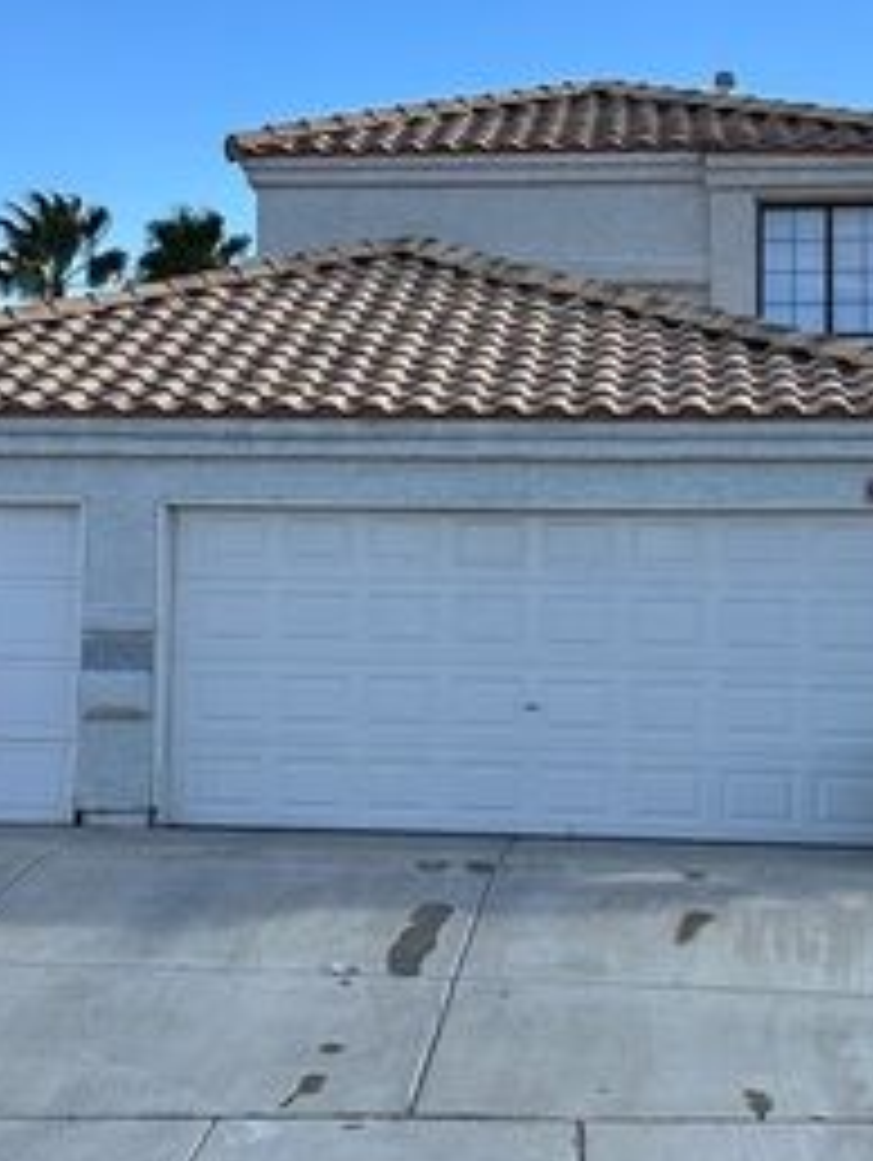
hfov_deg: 23.7
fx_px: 2081
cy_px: 448
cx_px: 450
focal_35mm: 62
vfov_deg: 31.1
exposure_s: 1/3356
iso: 80
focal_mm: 6.86
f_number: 1.78
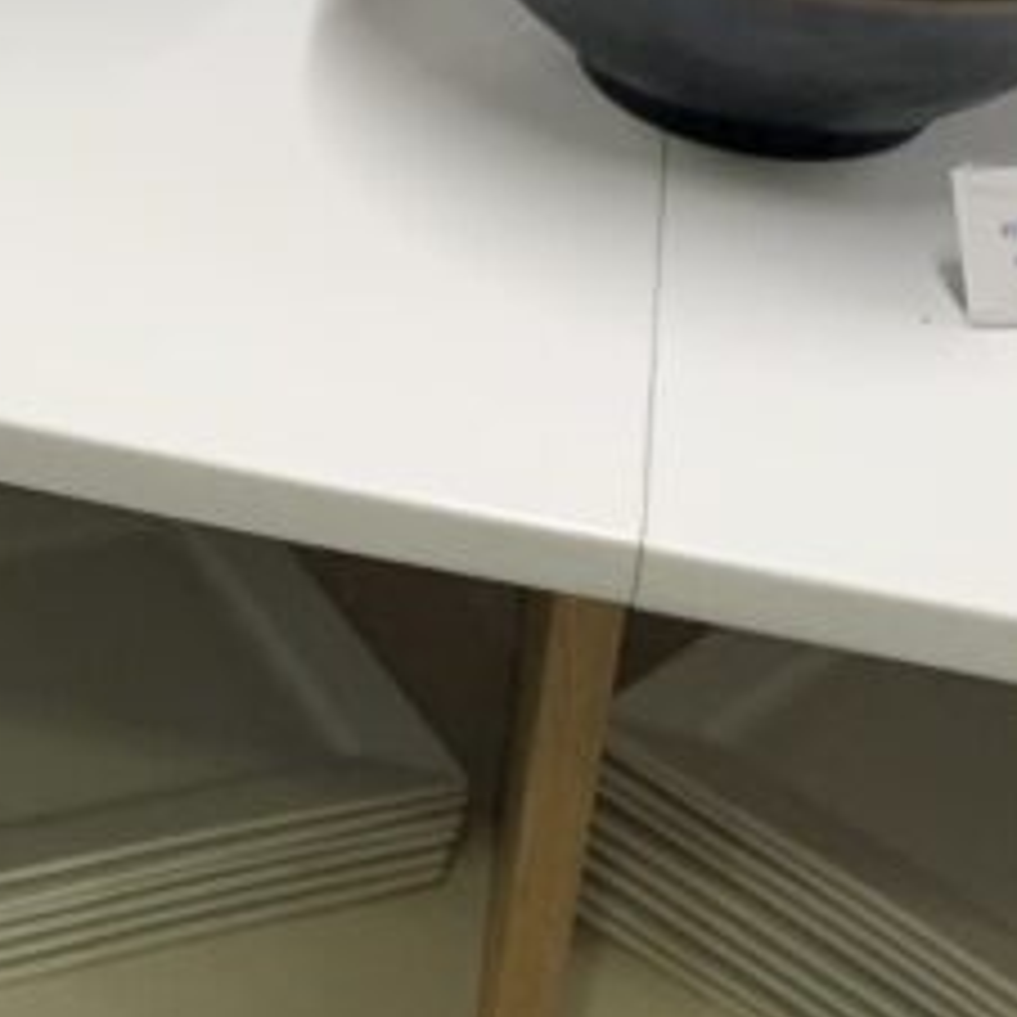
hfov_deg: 15.3
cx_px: -576
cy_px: -252
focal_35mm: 104
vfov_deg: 16.0
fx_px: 3457
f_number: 1.8
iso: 64
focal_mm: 4.25
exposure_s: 1/50
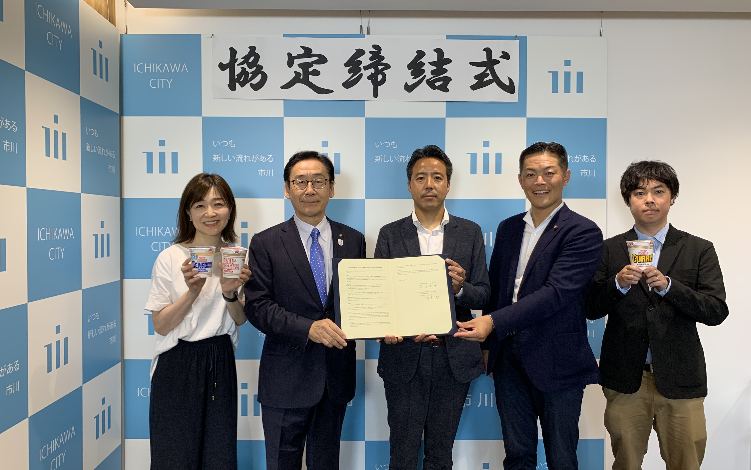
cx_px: 372
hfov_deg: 66.5
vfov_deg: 44.5
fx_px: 573
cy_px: 244
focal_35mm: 28
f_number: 1.8
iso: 50
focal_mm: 4.25
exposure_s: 1/50
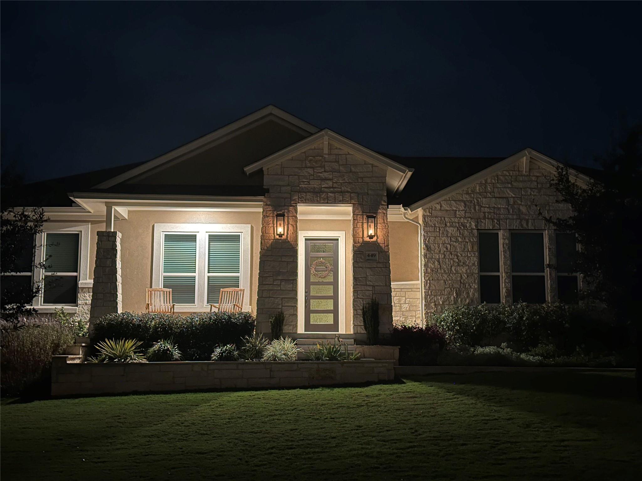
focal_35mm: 48
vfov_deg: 30.3
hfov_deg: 39.7
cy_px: 240
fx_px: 890
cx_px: 321
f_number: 1.78
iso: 250
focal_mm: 6.86
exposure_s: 1/5
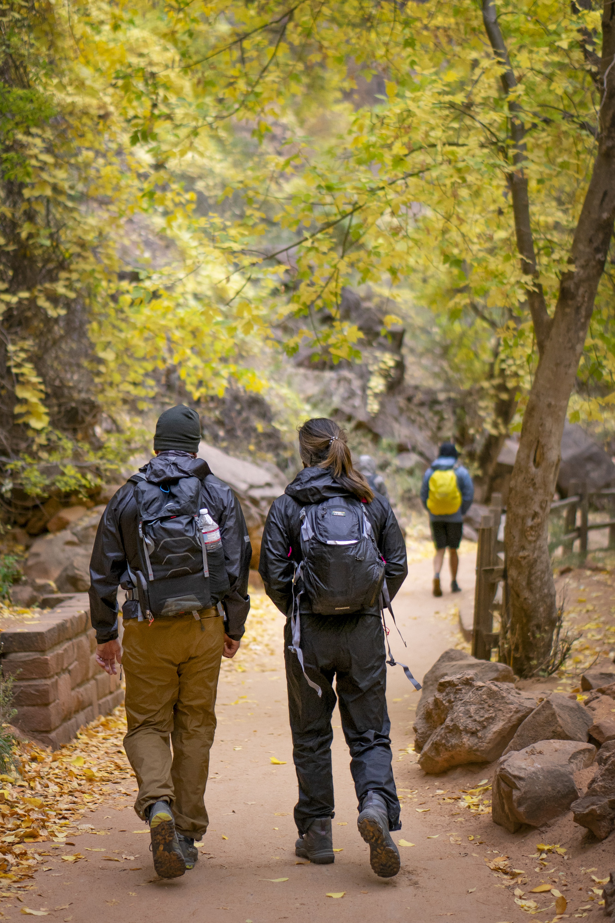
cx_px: 308
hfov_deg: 18.2
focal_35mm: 75
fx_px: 1922
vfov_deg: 27.0
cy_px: 462
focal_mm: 50
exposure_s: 1/1000
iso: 400
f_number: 1.8
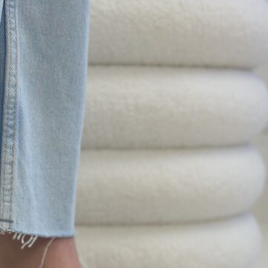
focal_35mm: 95
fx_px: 832
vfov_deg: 17.6
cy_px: 299
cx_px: 67
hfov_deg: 18.2
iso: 125
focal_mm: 6.86
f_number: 1.78
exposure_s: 1/100
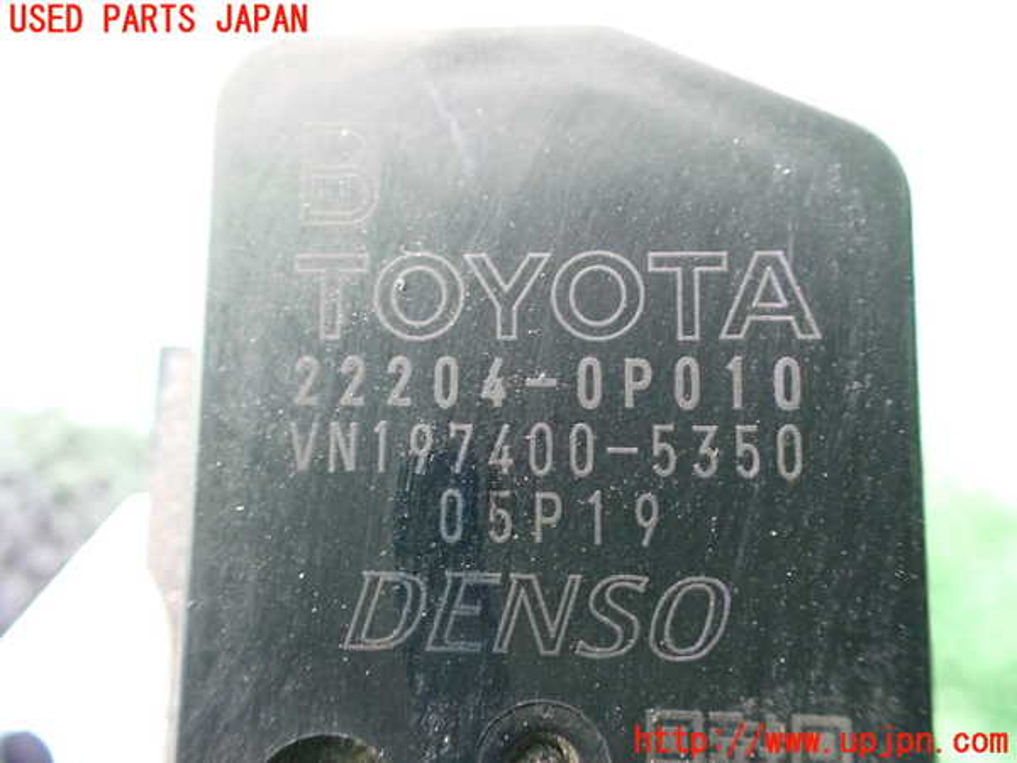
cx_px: 508
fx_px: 881
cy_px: 382
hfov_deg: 60.0
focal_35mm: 30
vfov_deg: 46.8
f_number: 2.3
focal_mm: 5.4
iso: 1000
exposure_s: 1/30
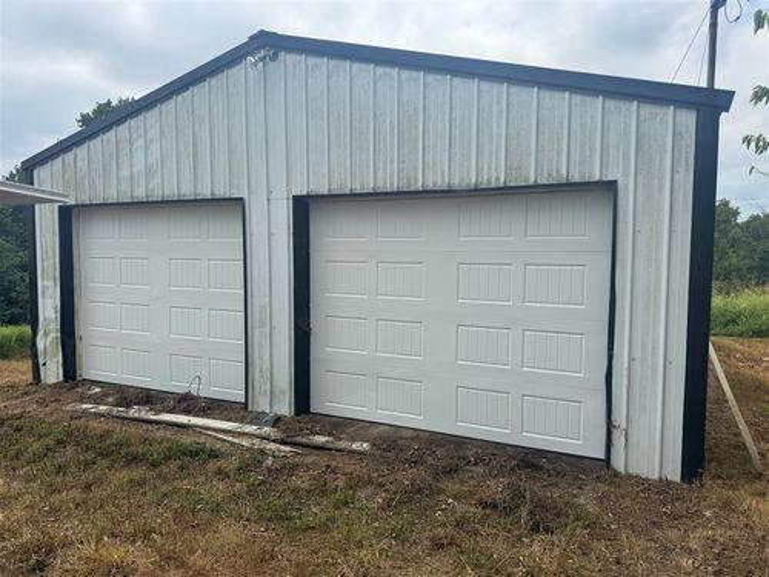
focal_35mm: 24
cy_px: 288
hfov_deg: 71.6
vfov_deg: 56.8
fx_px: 533
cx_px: 384
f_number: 1.78
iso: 80
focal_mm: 6.76
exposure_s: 1/4310
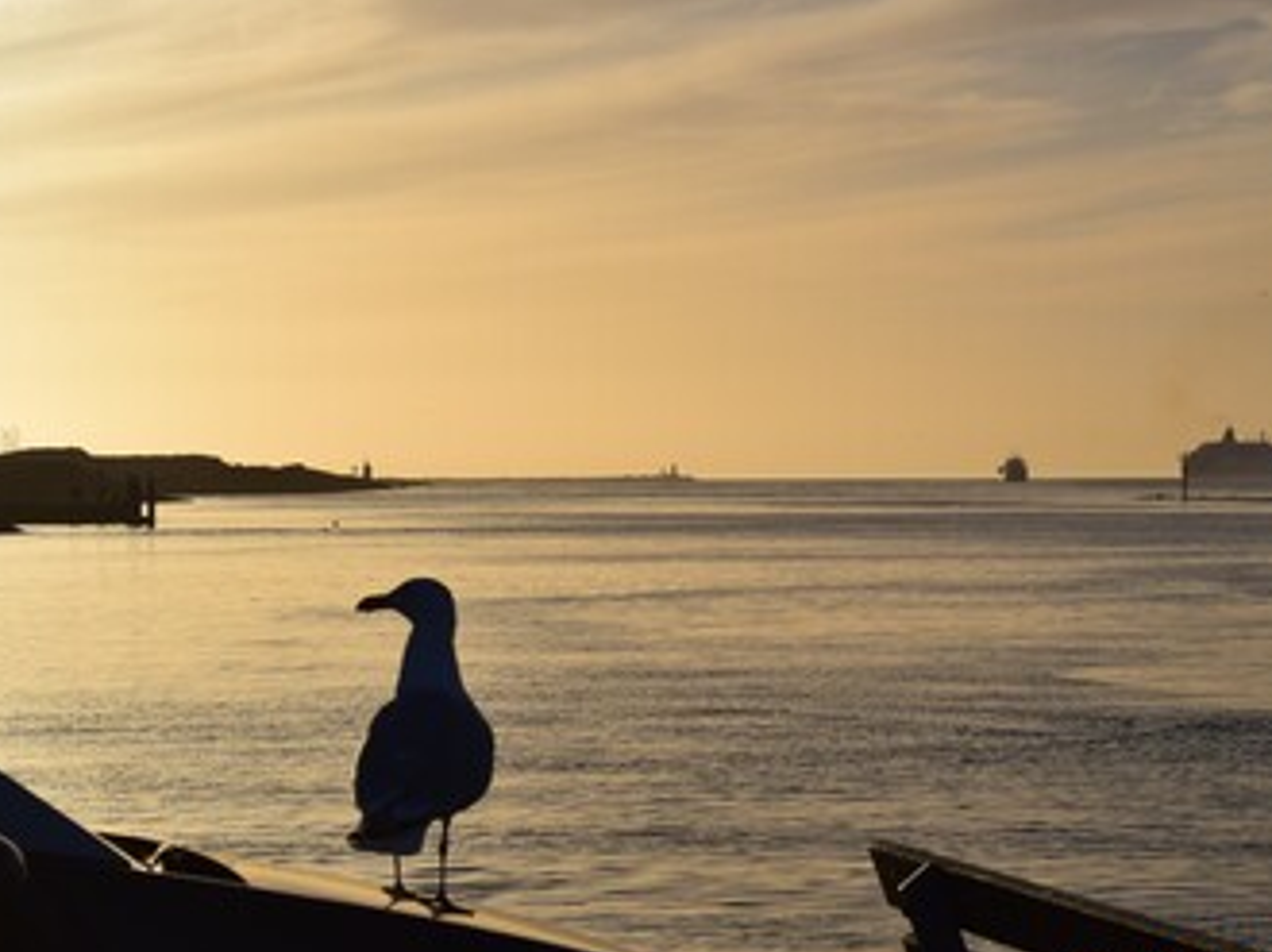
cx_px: 736
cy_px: 457
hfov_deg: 17.8
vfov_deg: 13.4
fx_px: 4064
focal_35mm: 111
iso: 200
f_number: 13
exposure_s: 1/1250
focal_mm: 55
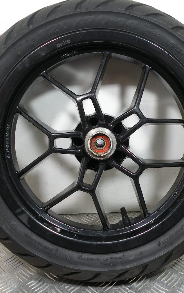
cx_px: 102
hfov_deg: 32.8
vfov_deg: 50.4
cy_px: 146
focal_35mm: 39
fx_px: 313
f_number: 2.8
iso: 79
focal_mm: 4.7
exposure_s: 1/59.8
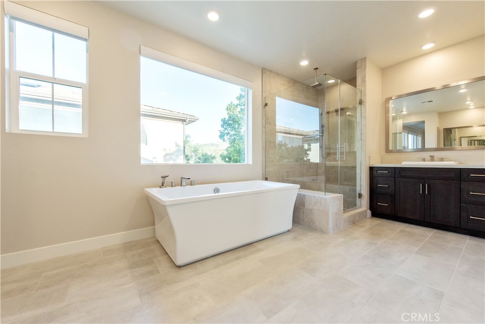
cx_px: 242
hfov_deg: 104.2
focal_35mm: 14
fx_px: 189
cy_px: 162
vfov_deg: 81.2
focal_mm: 14
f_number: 6.3
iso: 400
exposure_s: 1/160
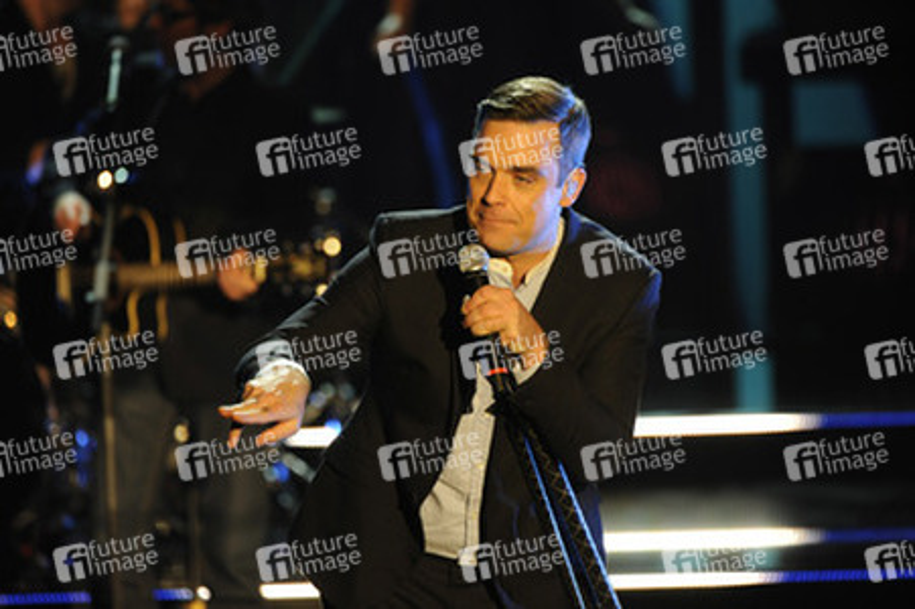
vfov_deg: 3.8
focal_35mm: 360
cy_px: 304
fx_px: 9143
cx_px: 458
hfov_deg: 5.7
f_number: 5
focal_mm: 360
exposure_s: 1/100
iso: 2000
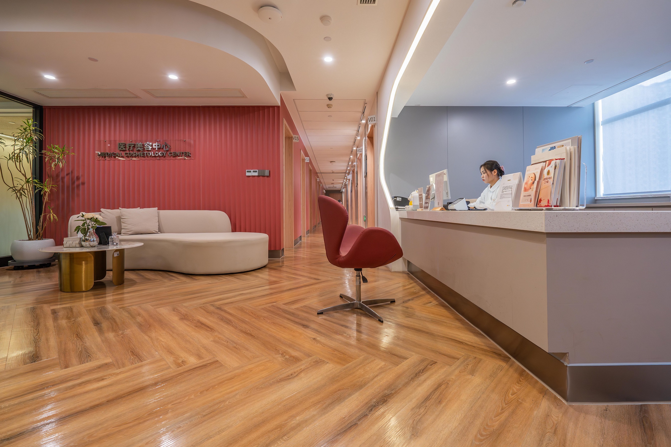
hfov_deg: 95.0
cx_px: 336
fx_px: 308
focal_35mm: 16
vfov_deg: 72.1
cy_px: 224
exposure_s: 1/50
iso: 1000
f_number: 5.6
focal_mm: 16.5
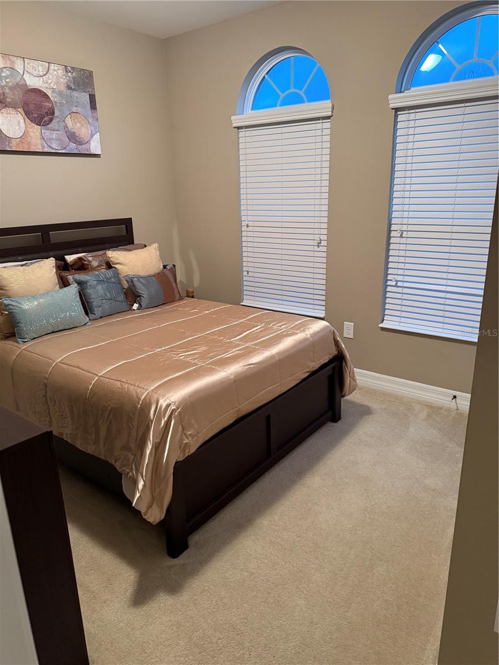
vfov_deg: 71.6
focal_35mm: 24
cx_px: 250
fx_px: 461
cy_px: 332
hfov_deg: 56.8
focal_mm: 6.76
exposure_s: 1/60
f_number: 1.78
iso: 500
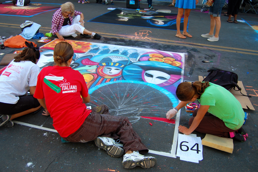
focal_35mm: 30
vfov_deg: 43.5
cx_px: 129
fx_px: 215
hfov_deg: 62.0
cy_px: 86
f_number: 3.8
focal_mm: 20
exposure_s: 1/50
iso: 200
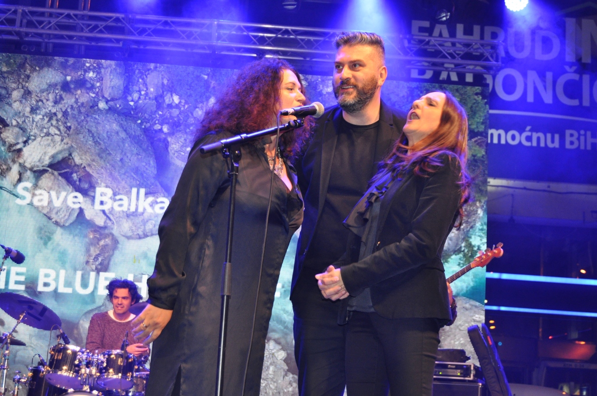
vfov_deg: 23.7
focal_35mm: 57
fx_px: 944
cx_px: 298
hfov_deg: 35.1
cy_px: 198
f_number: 4.8
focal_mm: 38
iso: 800
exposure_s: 1/60
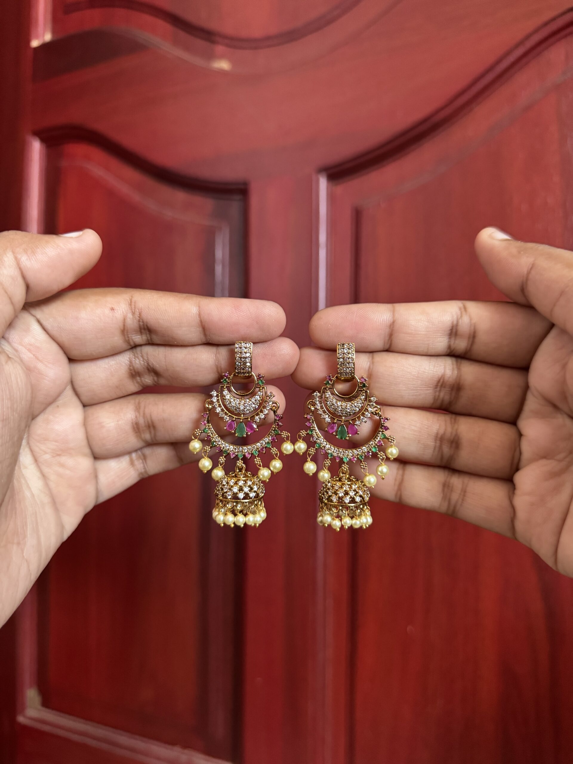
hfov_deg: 56.8
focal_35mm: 24
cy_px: 382
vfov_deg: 71.6
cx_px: 286
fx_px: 530
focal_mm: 6.76
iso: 500
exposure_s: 1/60
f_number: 1.78
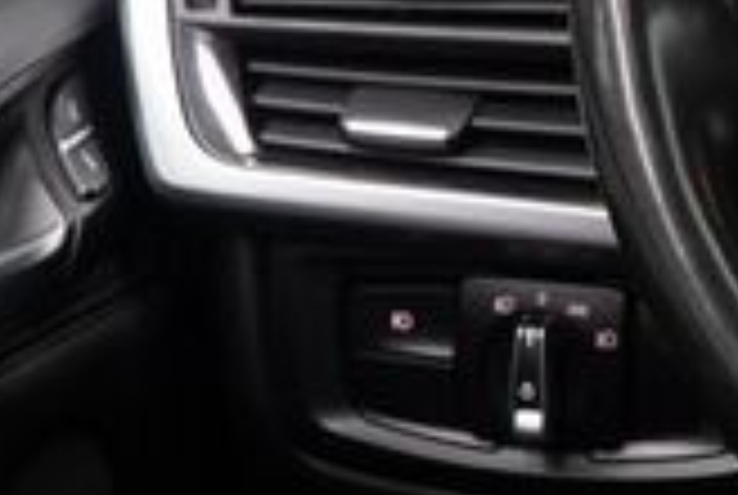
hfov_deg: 12.6
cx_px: 1408
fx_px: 2997
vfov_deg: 9.4
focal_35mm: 146
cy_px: 47
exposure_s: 1/20
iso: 800
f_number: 5.6
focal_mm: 25
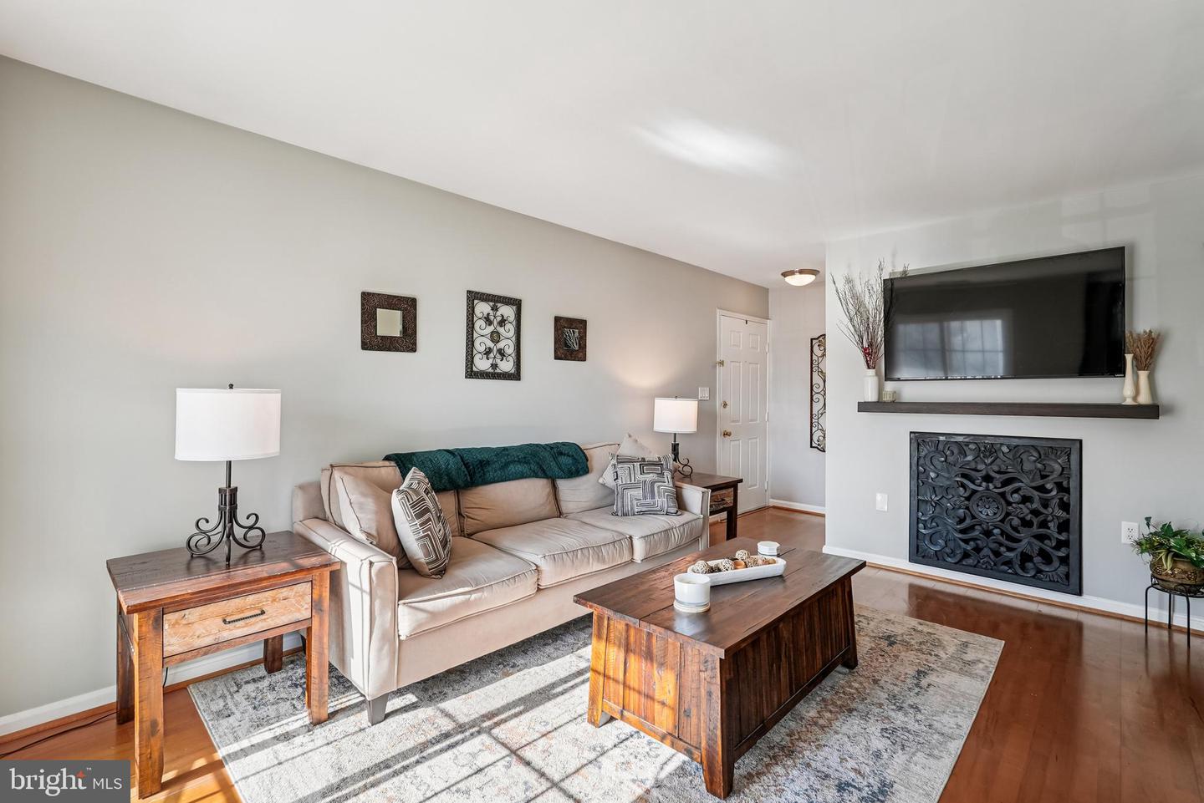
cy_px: 402
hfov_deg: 96.7
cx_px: 602
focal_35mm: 16
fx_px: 535
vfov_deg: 73.8
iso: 100
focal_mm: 16
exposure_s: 1/6
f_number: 8
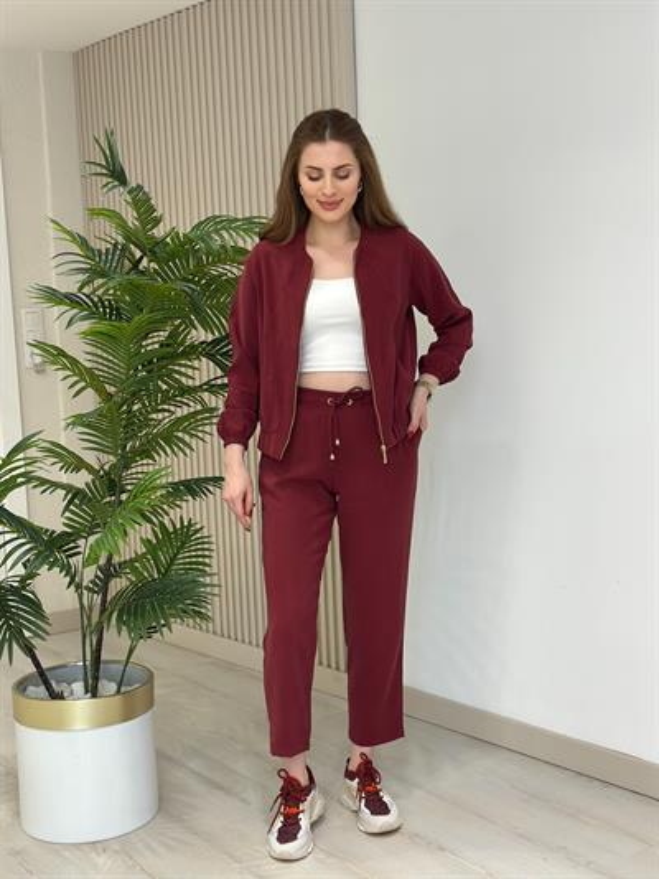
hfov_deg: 30.3
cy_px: 440
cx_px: 330
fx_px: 1218
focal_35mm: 48
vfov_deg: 39.6
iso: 80
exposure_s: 1/202
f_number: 1.78
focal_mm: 6.86
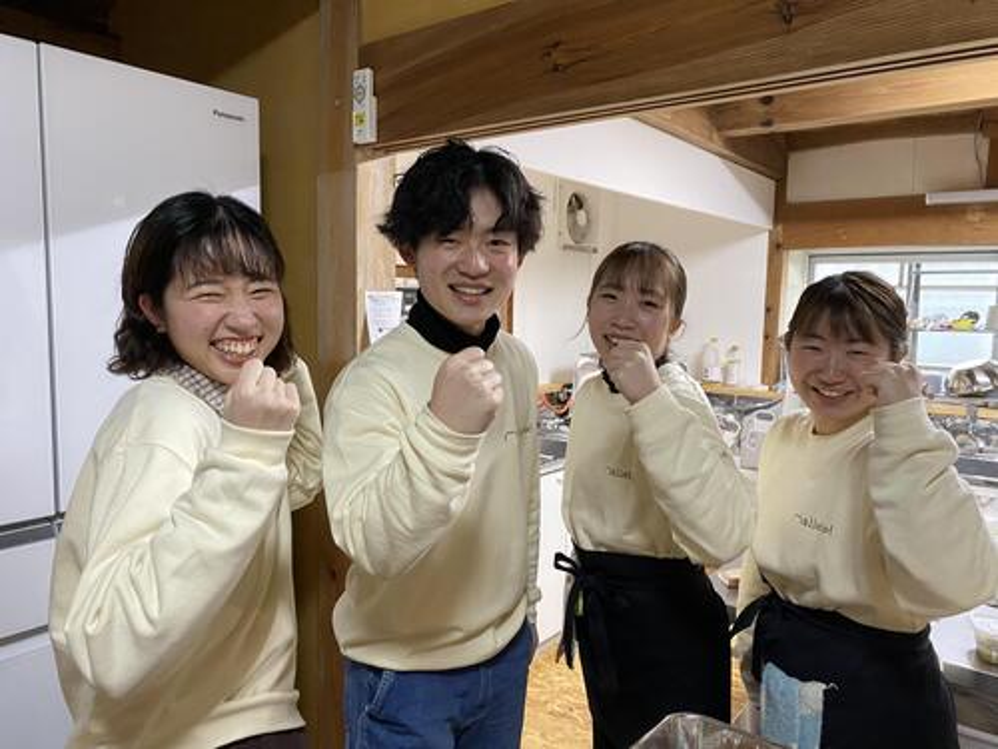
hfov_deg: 67.3
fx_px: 750
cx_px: 499
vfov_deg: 53.1
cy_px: 374
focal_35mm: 26
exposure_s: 1/60
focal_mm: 4.25
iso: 320
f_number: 1.8
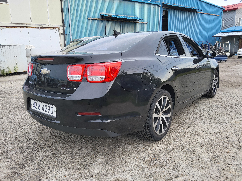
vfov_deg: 53.1
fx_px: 182
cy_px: 90
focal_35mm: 26
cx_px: 121
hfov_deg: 67.3
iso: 12
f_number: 1.8
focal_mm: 3.98
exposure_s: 1/160
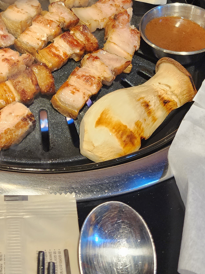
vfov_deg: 33.6
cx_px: 30
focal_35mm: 55
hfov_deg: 25.9
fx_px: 434
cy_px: 42
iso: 500
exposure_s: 1/60
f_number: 1.8
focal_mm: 6.4
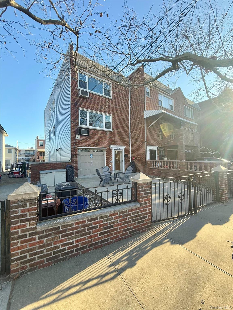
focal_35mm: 14
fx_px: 126
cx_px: 116
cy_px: 155
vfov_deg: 102.1
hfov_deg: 85.7
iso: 64
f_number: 2.2
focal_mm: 2.22
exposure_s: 1/275
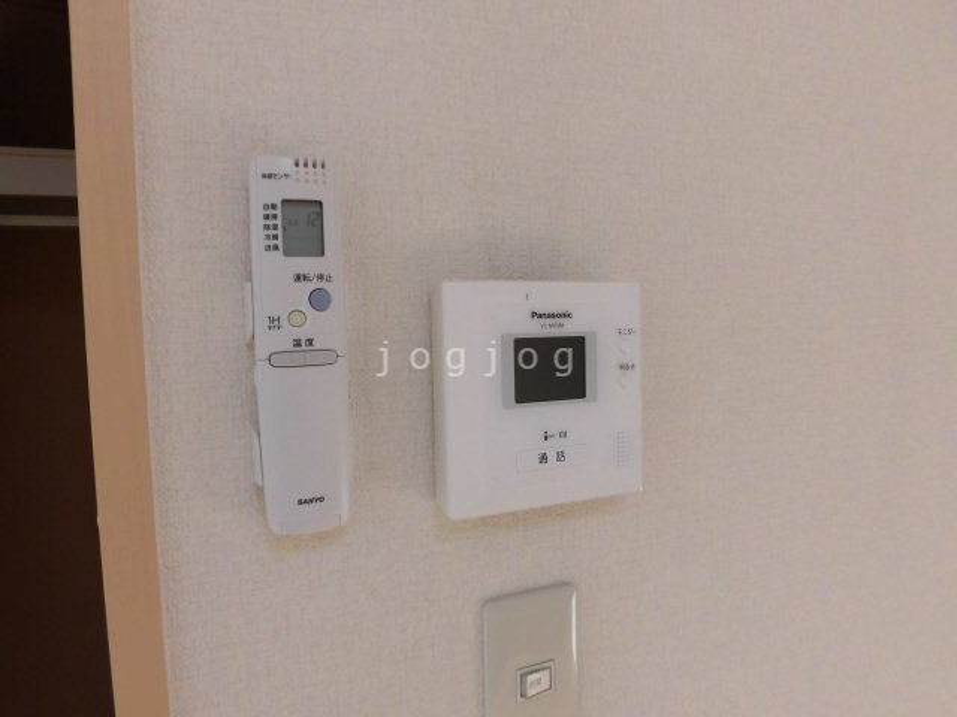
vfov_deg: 56.8
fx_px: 664
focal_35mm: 24
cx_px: 478
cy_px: 358
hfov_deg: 71.6
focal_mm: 4.3
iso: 125
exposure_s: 1/100
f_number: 3.1
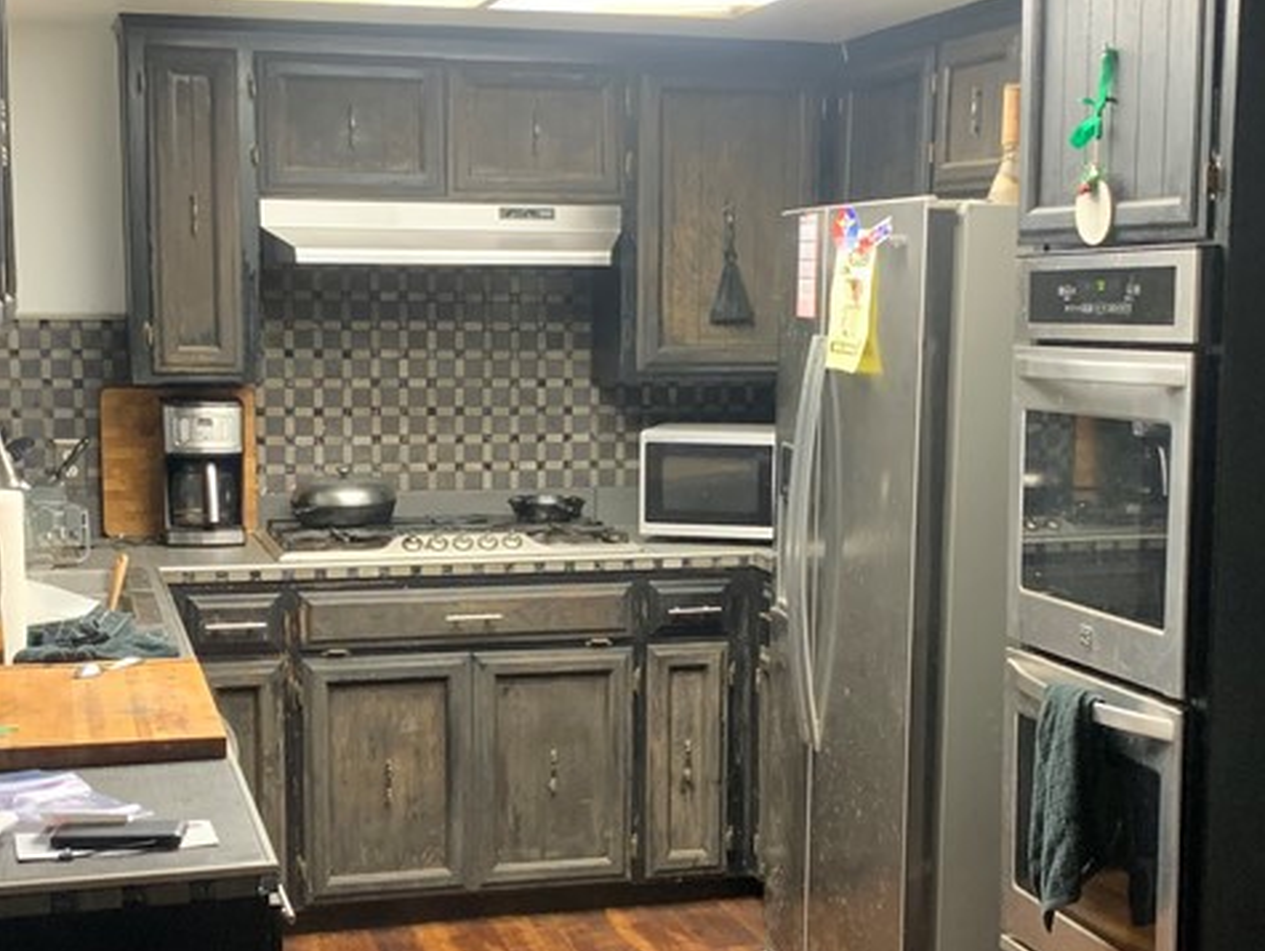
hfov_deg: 34.3
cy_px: 567
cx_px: 636
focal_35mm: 56
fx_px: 2048
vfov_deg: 26.1
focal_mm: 4.25
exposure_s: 1/40
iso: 250
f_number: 1.8
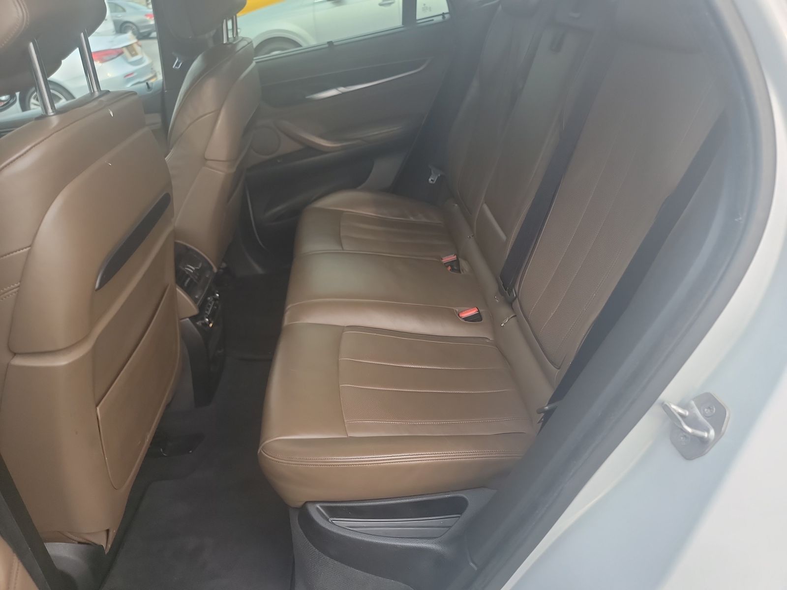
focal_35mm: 24
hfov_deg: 71.6
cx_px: 394
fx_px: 546
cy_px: 295
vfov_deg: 56.8
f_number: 1.8
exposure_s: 1/59
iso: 69
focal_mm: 6.7
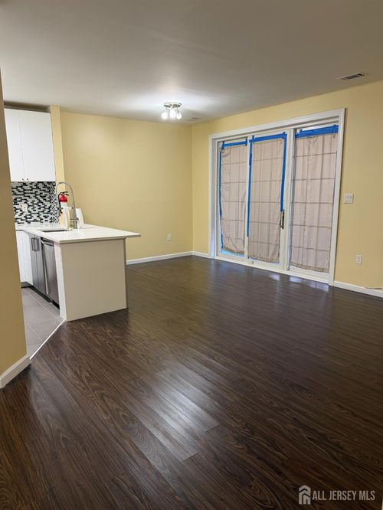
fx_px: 354
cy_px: 255
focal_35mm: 24
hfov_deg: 56.8
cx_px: 192
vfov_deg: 71.6
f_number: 1.78
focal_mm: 6.76
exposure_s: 1/60
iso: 160
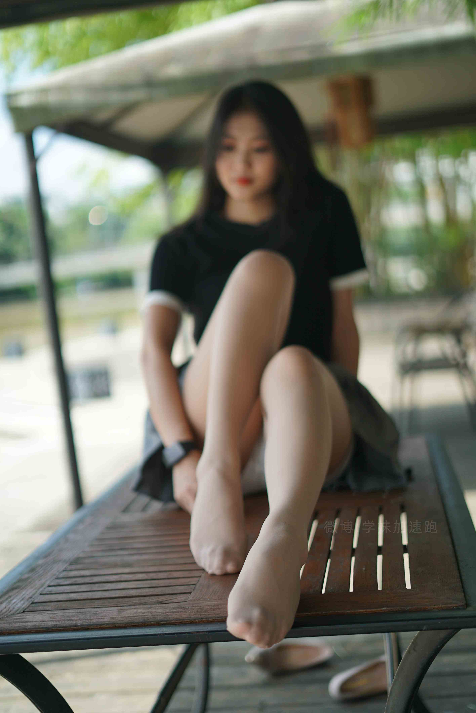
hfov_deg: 27.0
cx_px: 238
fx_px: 990
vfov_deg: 39.6
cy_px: 356
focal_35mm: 50
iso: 200
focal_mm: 50
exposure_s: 1/2500
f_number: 1.8
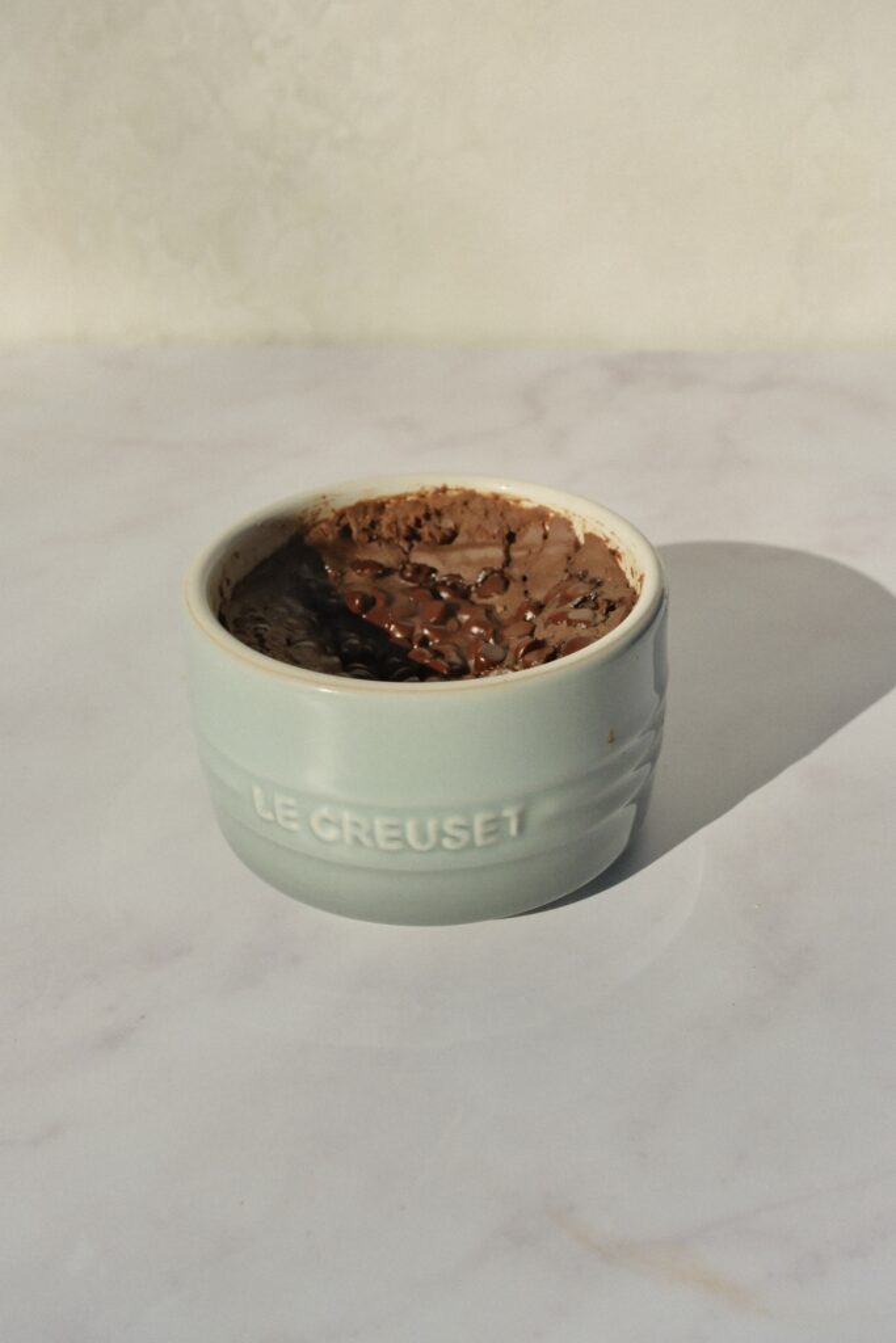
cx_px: 448
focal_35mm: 35
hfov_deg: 37.9
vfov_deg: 54.4
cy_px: 672
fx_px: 1306
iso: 500
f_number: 7.1
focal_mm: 23
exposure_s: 1/1900
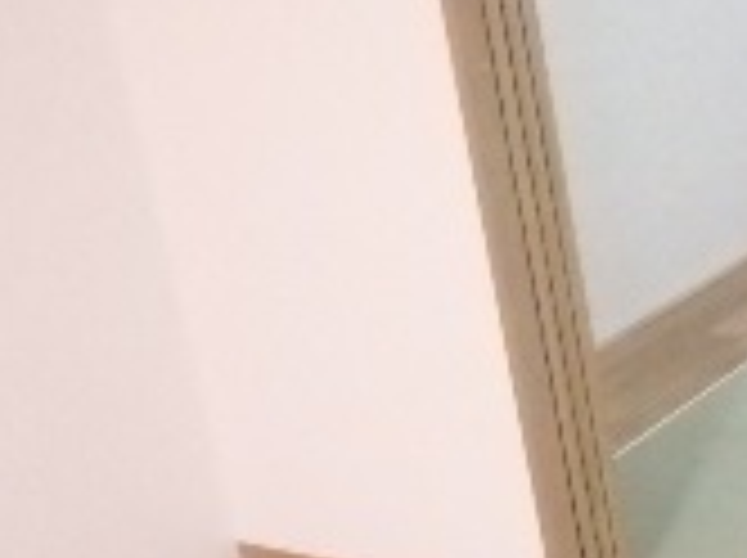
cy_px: 207
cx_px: 1166
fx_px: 1745
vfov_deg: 18.1
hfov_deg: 20.2
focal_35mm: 81
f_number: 3.5
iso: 1600
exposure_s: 1/30
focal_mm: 3.7
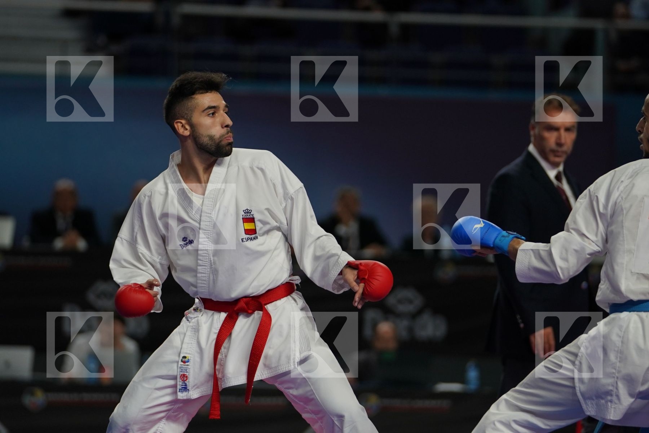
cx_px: 324
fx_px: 4434
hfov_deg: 8.4
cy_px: 216
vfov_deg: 5.6
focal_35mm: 246
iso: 800
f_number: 2.8
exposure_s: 1/1000
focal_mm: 164
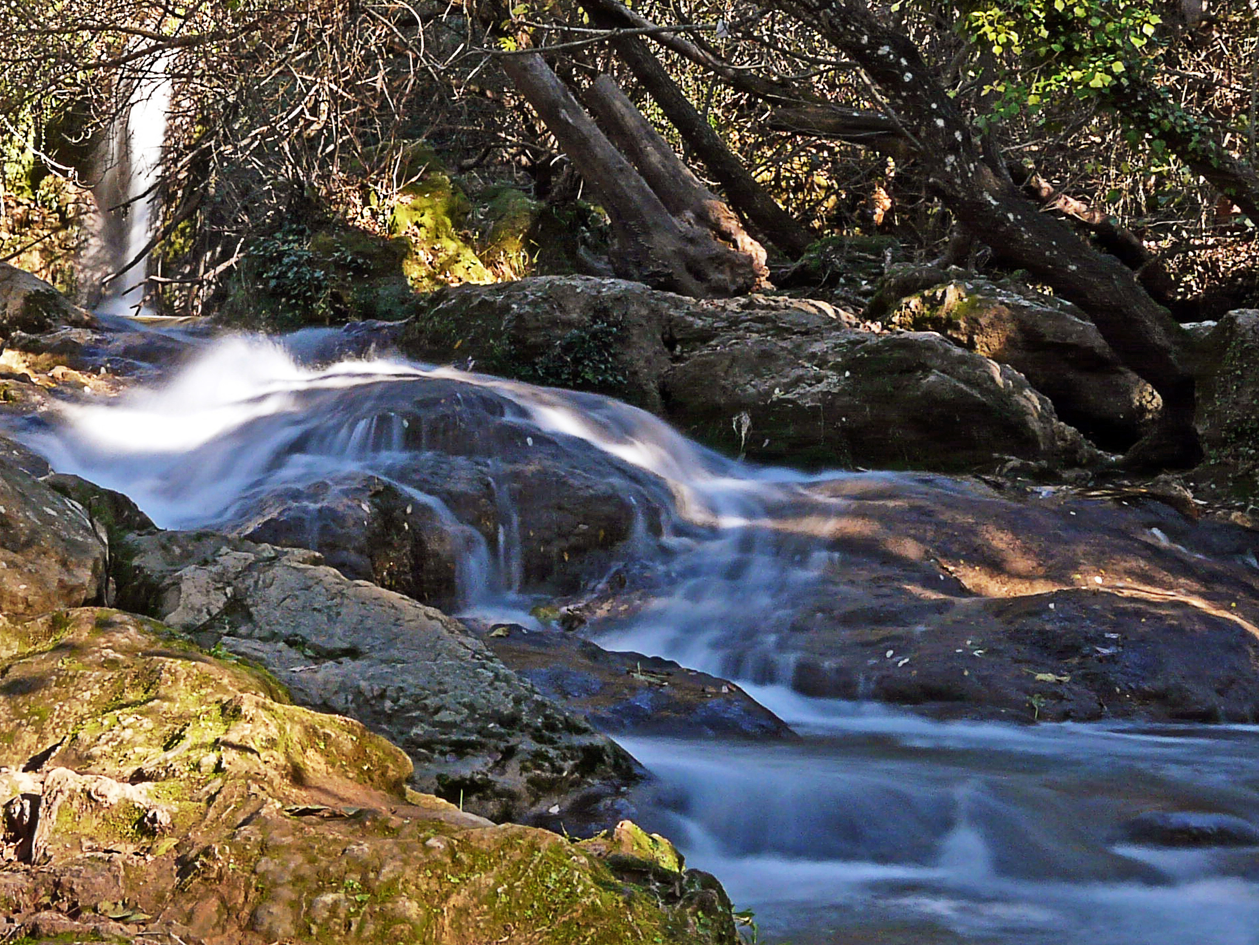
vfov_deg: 31.5
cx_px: 630
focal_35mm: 46
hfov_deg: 41.2
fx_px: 1673
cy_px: 472
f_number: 8
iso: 100
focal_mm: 7.5
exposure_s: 2
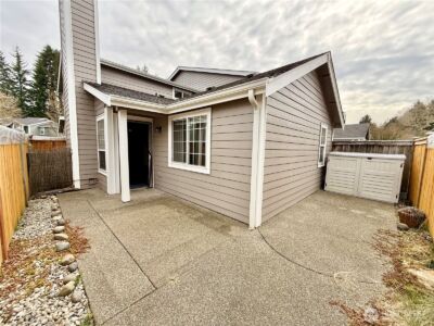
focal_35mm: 14
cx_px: 217
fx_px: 176
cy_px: 163
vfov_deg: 85.7
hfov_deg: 102.1
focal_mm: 2.22
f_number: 2.2
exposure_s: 1/625
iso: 50
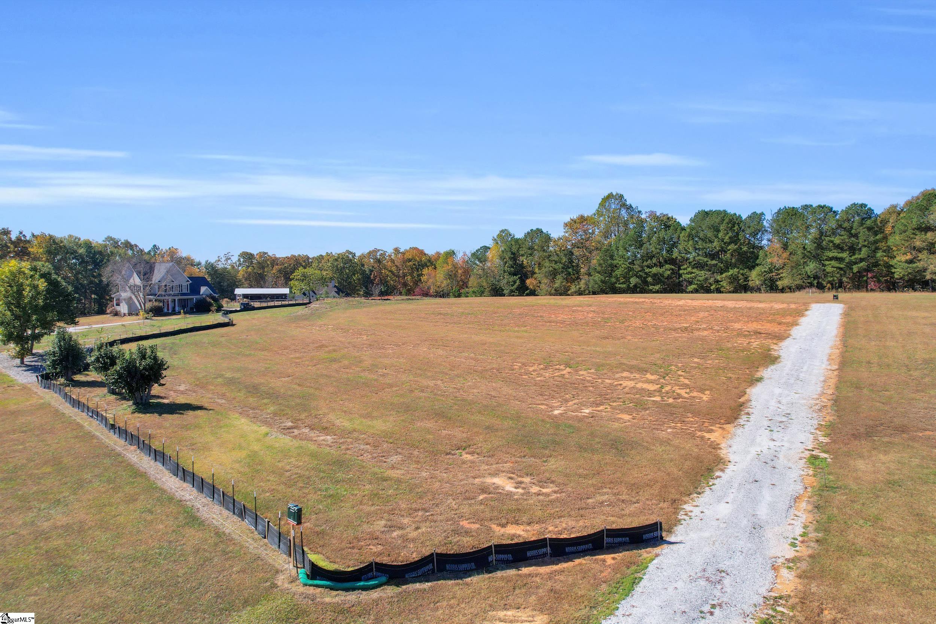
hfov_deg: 78.6
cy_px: 312
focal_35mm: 22
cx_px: 468
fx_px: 572
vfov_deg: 57.2
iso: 120
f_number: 2.8
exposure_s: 1/250
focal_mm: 8.38
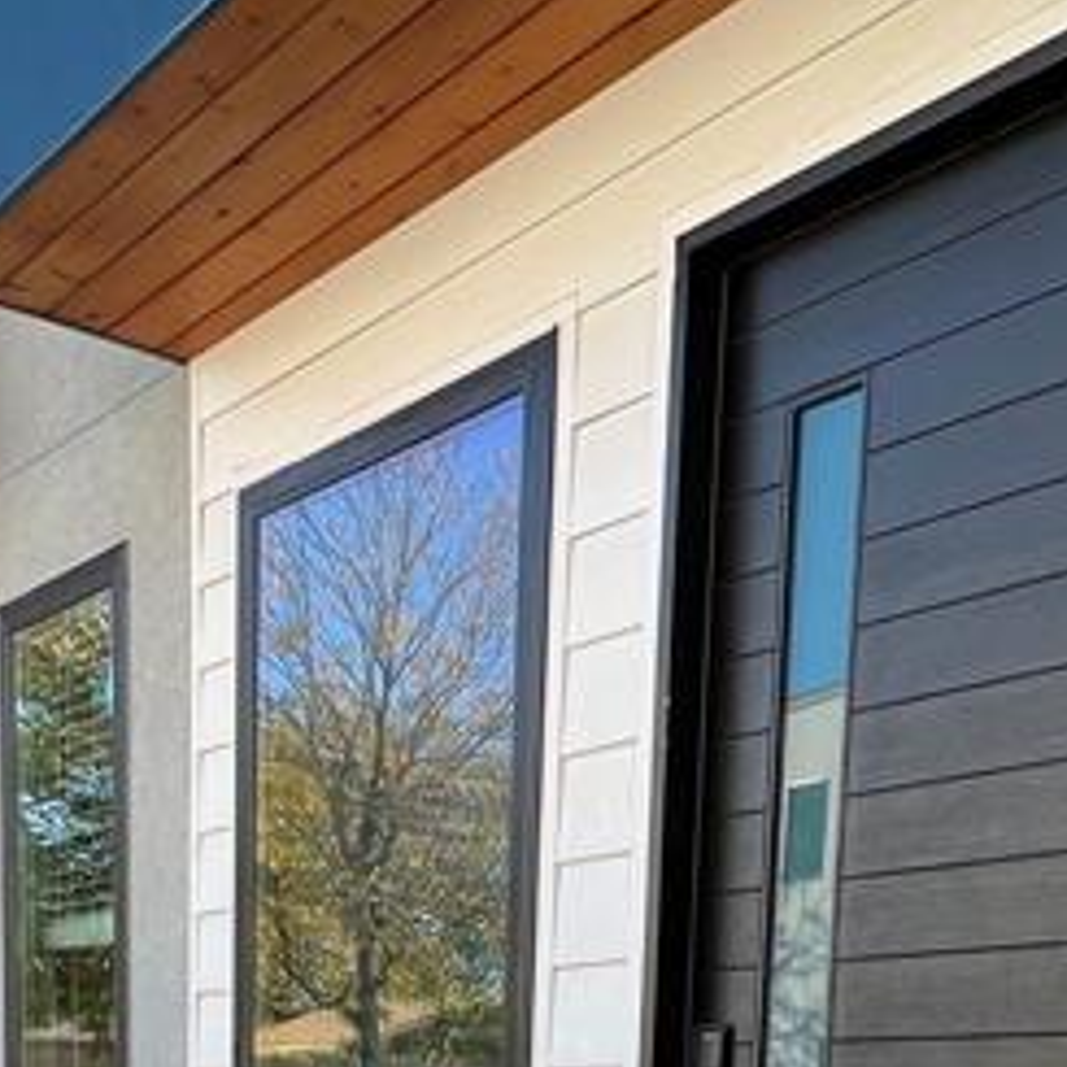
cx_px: 483
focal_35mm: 48
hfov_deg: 35.3
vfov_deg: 28.3
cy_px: 1424
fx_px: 1674
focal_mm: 1.57
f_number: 1.8
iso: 32
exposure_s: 1/214
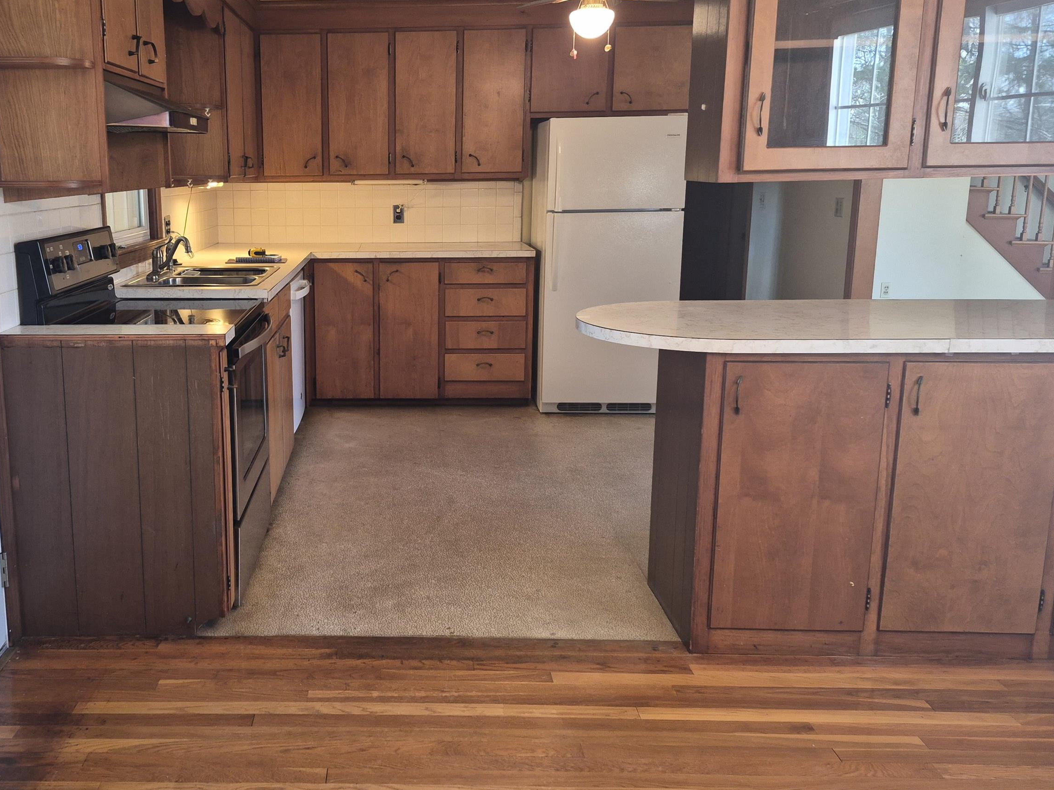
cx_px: 360
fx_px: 944
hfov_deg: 57.2
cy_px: 351
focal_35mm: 31
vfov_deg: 45.4
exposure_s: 1/120
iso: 400
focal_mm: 5.4
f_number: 1.8
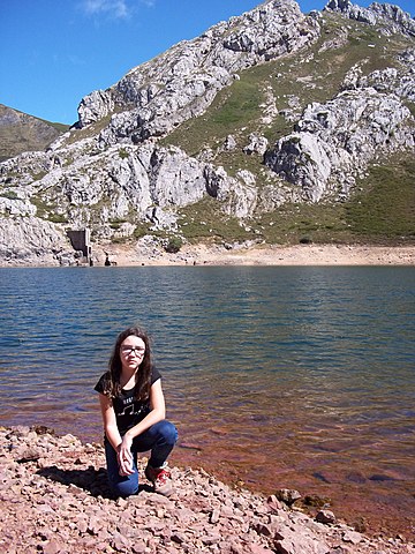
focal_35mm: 36
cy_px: 277
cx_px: 208
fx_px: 575
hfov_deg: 39.7
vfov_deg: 51.4
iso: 80
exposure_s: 1/800
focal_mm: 6.5
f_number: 3.1
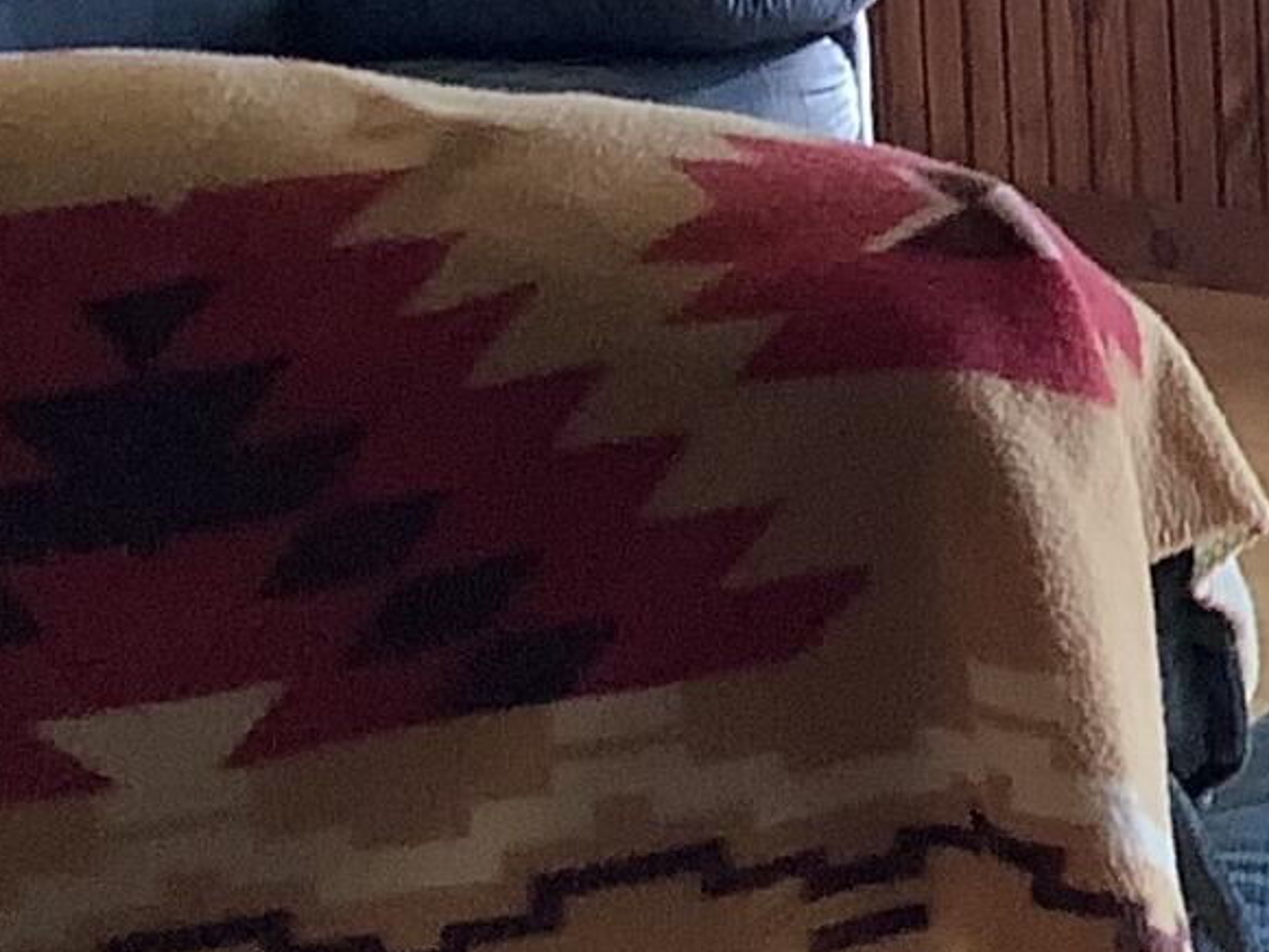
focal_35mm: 160
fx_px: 5867
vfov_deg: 9.1
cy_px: -286
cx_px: 2562
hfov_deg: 11.2
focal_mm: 3.3
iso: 50
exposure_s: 1/50
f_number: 2.4
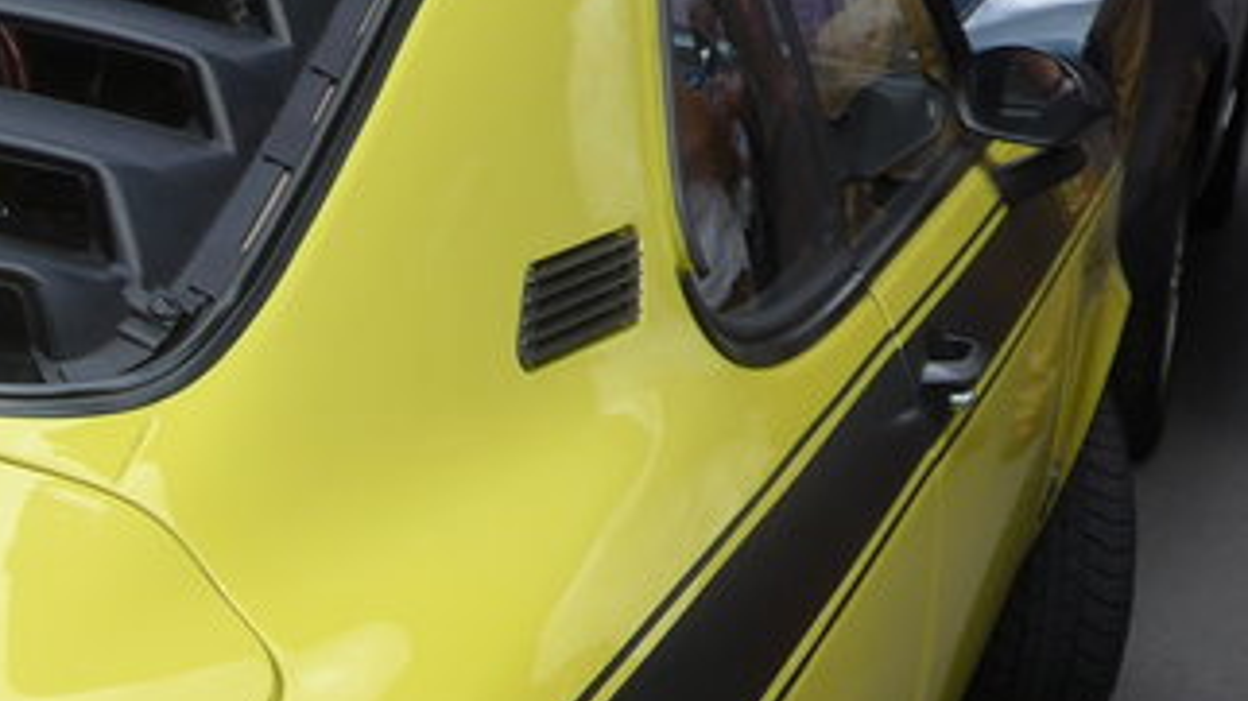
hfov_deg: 15.8
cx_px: -535
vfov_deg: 9.6
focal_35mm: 126
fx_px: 4169
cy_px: 701
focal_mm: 6.5
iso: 80
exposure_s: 1/800
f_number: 2.8
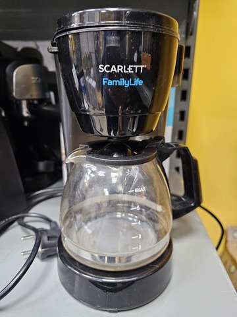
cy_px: 158
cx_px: 118
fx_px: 210
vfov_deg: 73.9
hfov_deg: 58.9
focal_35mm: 23
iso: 640
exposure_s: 1/50
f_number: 1.7
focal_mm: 6.3
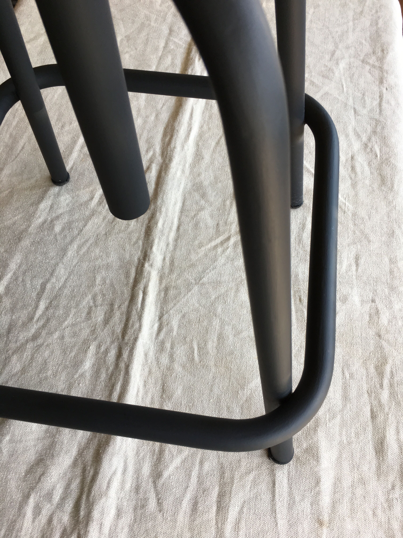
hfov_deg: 48.2
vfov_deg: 61.7
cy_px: 269
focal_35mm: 29
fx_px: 450
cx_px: 202
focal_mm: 4.15
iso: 40
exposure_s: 1/100
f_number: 2.2
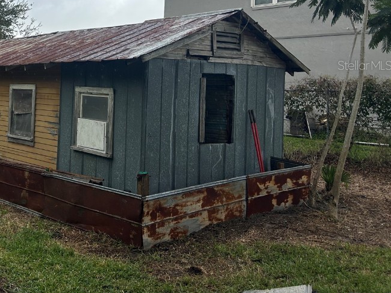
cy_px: 65
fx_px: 463
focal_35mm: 41
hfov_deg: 43.9
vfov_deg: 34.2
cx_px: 86
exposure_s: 1/563
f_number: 1.5
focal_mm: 5.7
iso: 50
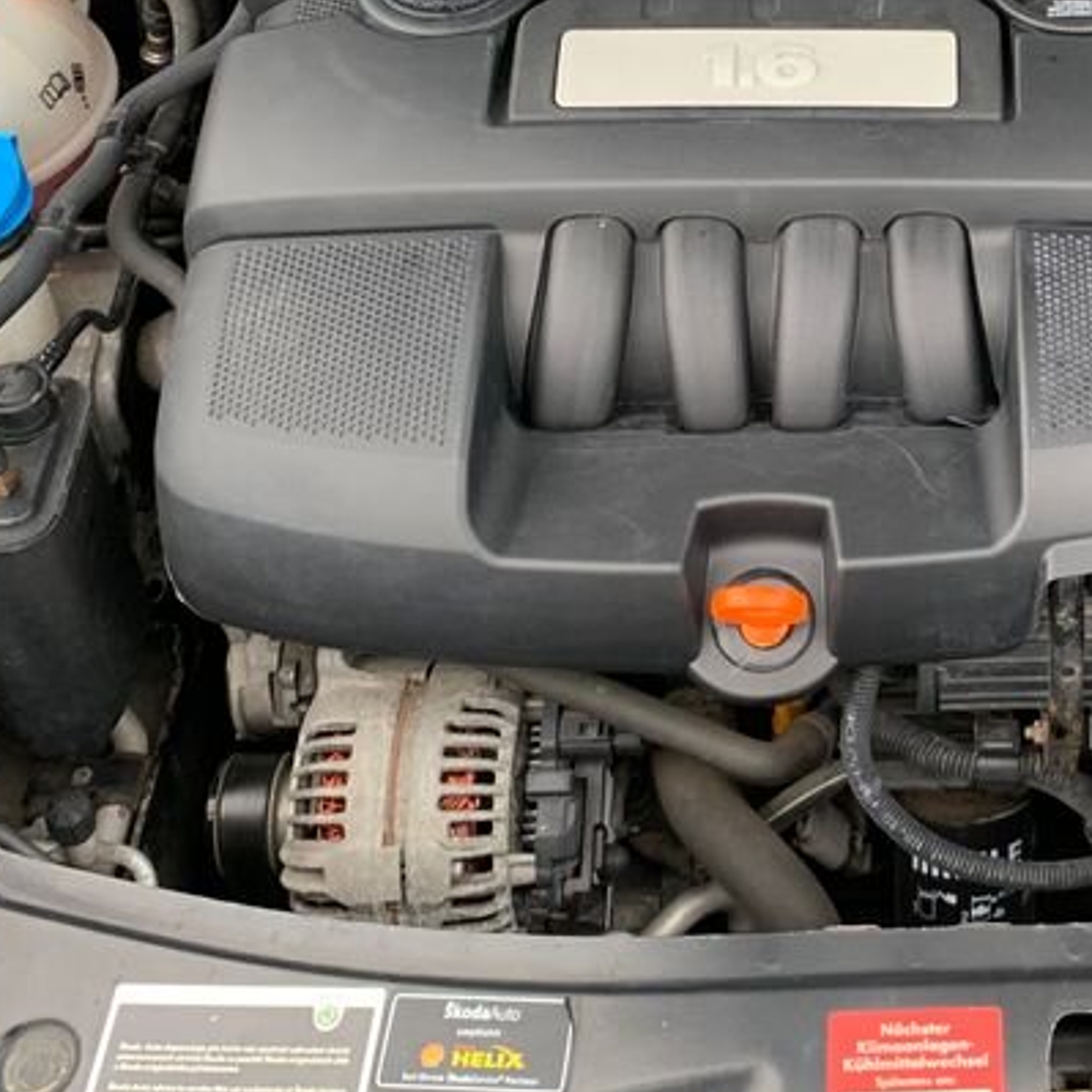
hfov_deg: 27.8
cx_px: 1013
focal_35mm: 59
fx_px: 2106
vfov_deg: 28.4
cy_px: 208
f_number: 1.8
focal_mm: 4.25
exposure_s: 1/121
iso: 80
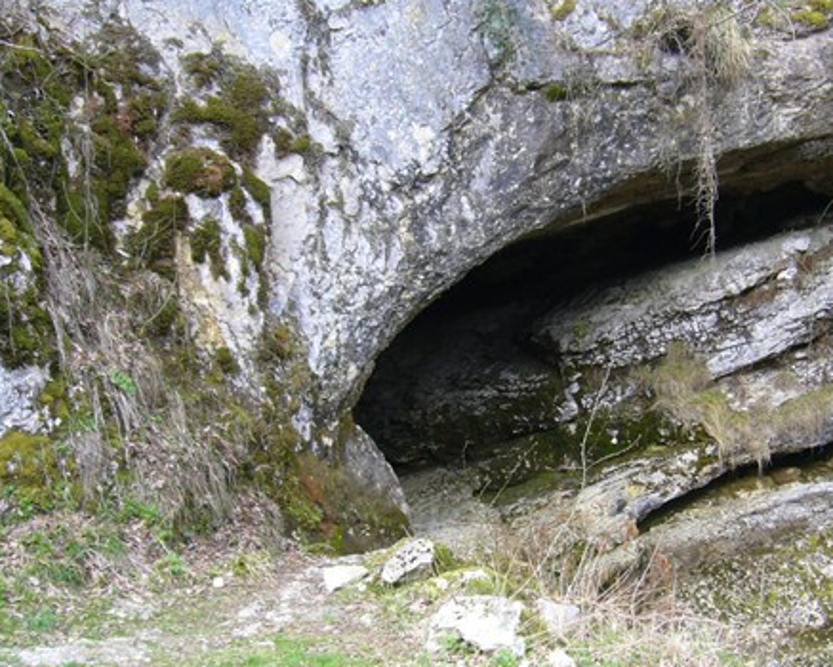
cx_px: 538
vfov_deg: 30.2
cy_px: 377
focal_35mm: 50
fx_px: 1233
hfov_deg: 37.0
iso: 80
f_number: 2.8
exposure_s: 1/60
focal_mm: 5.8
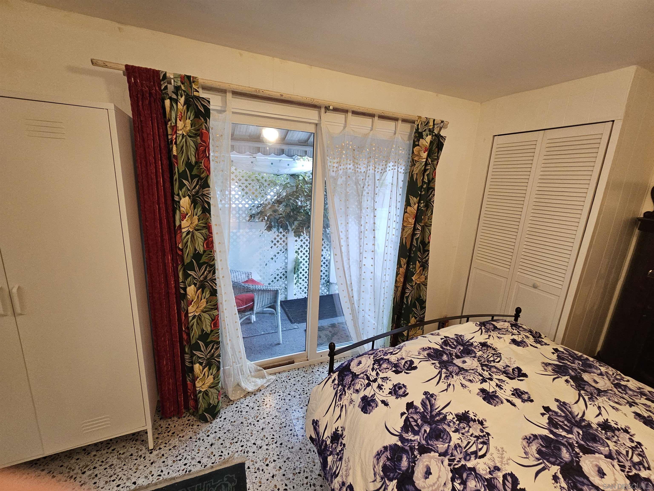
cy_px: 246
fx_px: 246
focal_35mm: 13
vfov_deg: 89.9
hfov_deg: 106.2
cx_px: 327
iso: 400
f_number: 2.2
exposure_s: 1/60
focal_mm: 2.2
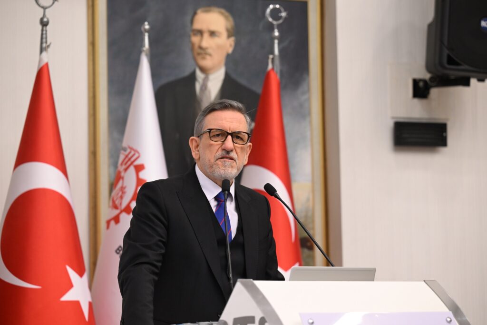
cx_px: 244
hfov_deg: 17.1
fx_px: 1623
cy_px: 162
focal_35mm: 120
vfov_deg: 11.4
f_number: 3.5
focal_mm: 120
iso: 1600
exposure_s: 1/100
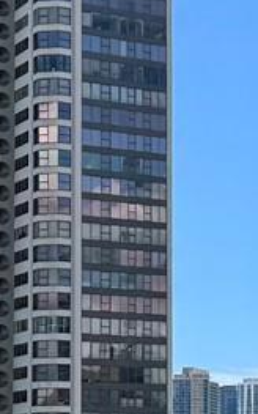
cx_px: 365
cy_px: 351
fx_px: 1747
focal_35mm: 155
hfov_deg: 8.3
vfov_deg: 13.4
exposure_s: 1/4608
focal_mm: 6.76
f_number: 1.78
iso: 80
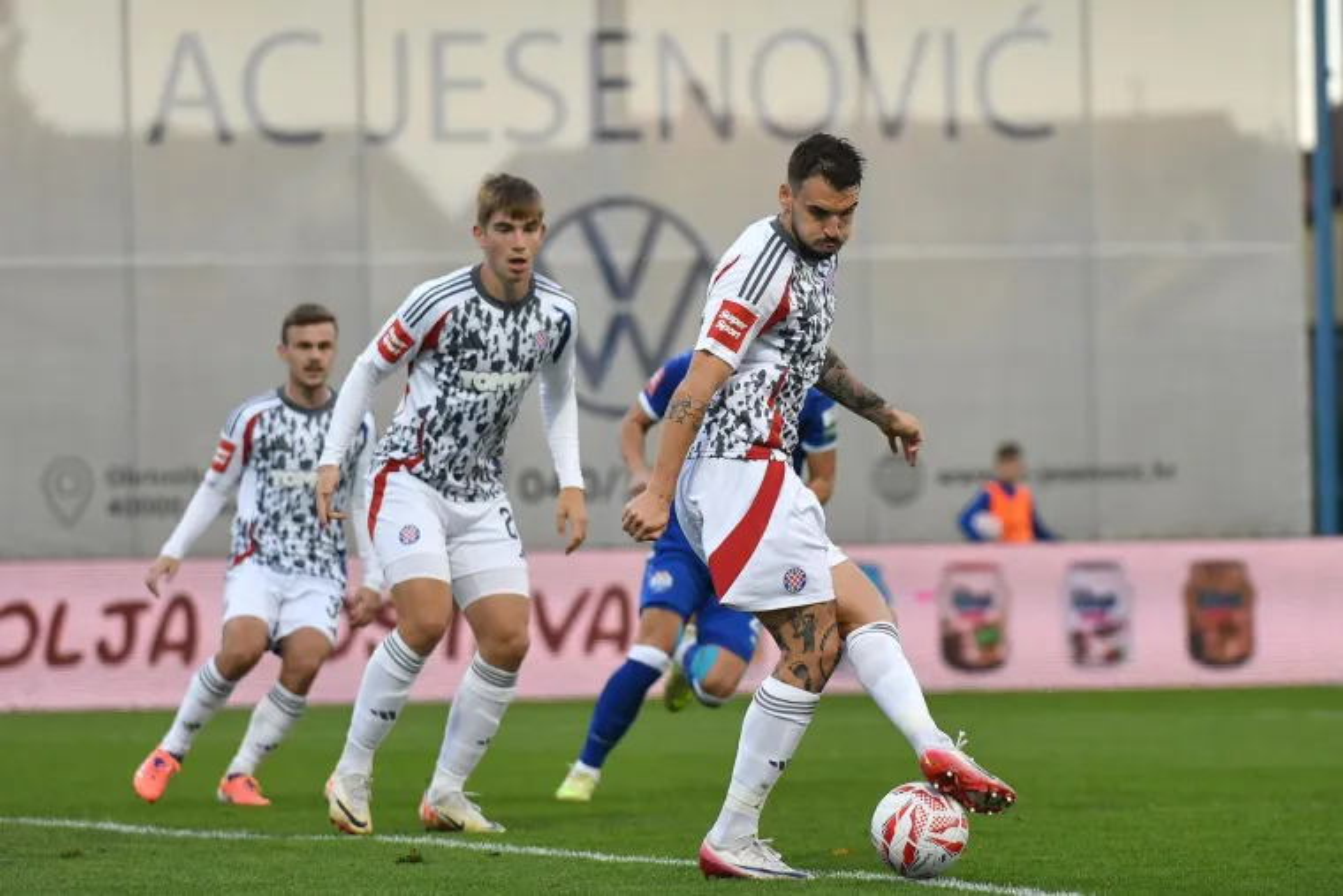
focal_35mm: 210
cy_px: 448
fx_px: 7835
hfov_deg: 9.8
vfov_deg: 6.5
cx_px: 672
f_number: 4
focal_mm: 210
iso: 2500
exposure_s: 1/1250
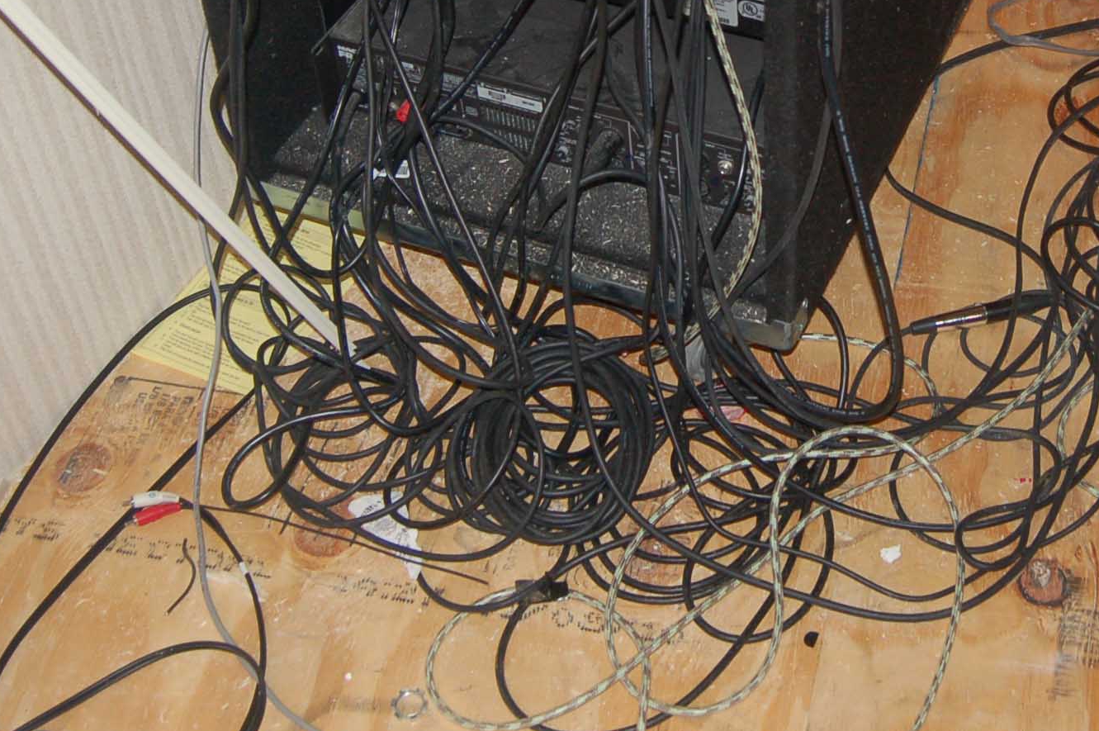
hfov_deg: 32.2
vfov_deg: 21.5
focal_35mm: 61
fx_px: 1861
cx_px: 836
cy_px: 22
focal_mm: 18
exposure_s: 1/60
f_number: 3.5
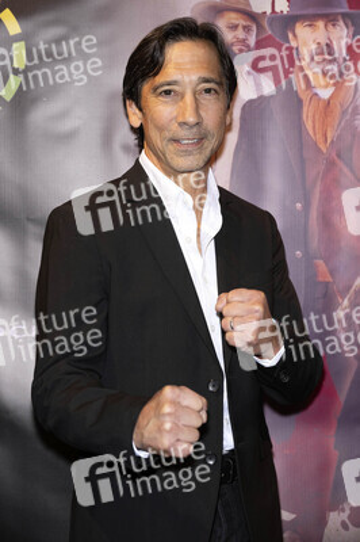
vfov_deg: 31.4
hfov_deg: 21.2
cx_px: 180
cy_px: 271
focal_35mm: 64
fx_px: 962
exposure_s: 1/200
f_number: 5
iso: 800
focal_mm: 64
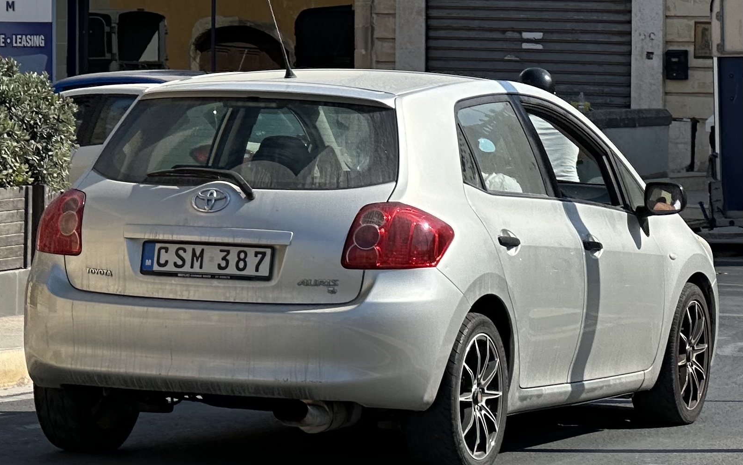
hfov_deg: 25.2
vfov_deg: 15.9
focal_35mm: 82
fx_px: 1661
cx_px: 371
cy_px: 228
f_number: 2.8
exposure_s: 1/889
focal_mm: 9
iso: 32
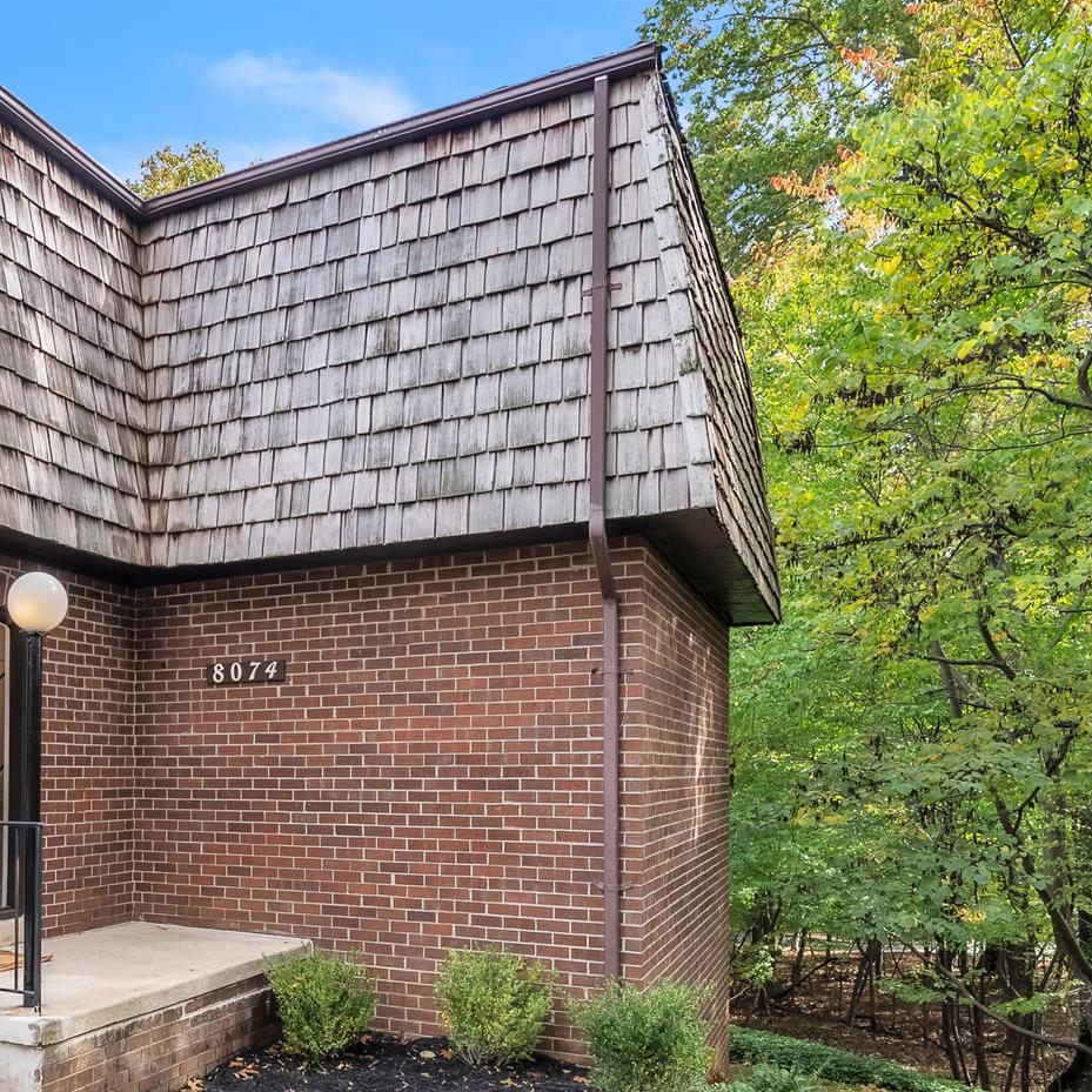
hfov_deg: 49.7
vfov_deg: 54.0
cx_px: 169
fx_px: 1071
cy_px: 598
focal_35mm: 30
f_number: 6.3
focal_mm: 16
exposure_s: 1/250
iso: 400
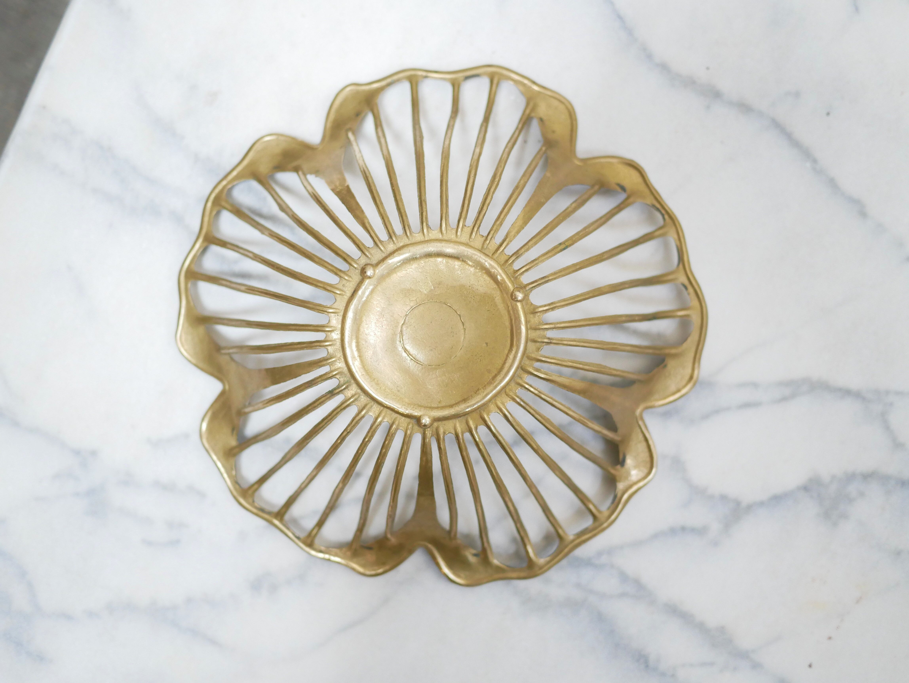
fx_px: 1051
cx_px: 454
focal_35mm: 40
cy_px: 342
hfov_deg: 46.8
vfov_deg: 36.0
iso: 1250
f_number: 1.7
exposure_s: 1/60
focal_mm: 20
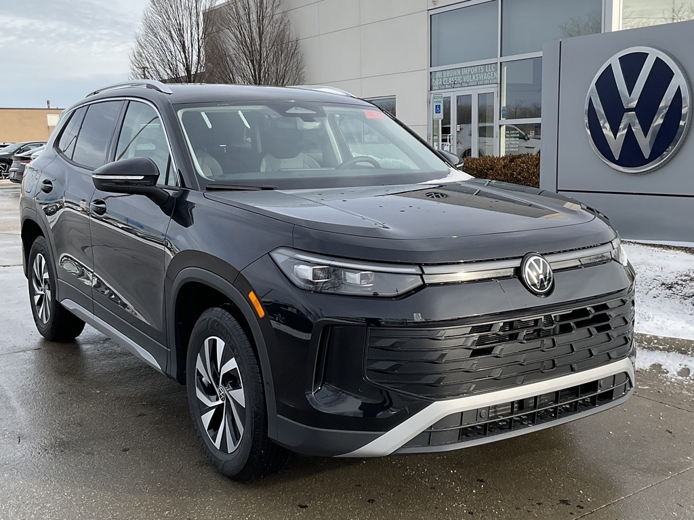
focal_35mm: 29
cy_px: 260
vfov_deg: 48.2
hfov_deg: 61.7
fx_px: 581
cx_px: 347
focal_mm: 3
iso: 16
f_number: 1.8
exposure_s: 1/855
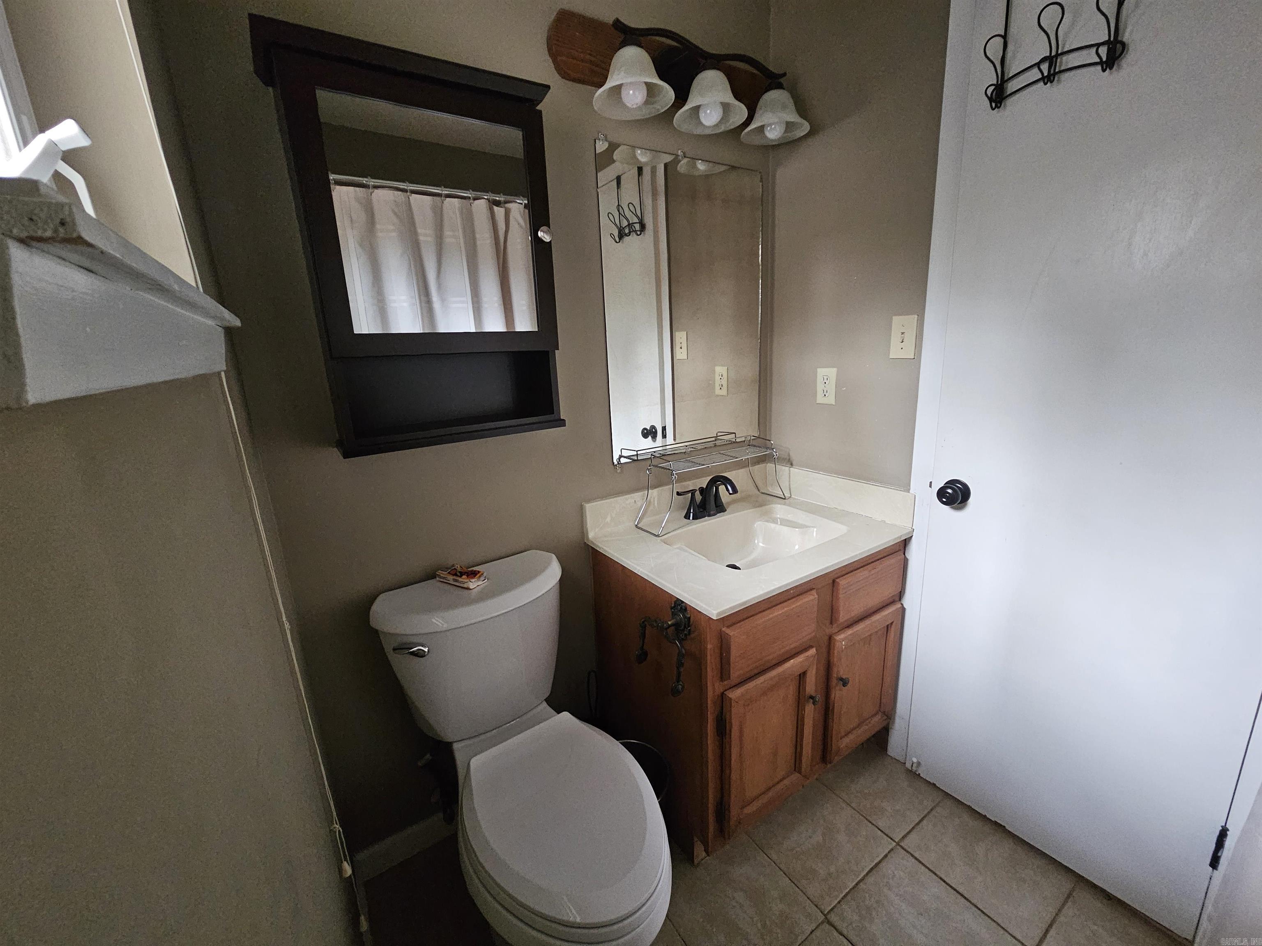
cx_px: 631
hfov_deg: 106.2
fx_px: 474
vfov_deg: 89.9
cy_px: 473
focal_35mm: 13
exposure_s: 1/24
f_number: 2.2
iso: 800
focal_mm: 2.2
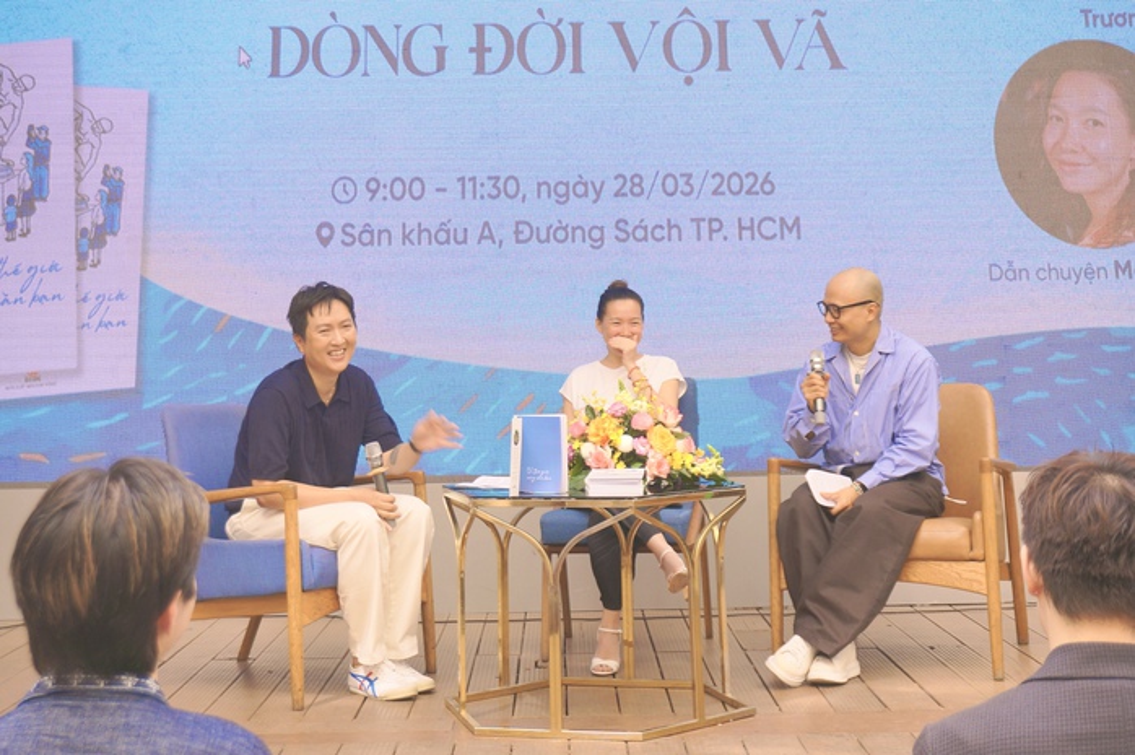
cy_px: 378
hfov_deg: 36.0
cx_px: 568
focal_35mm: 56
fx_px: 1748
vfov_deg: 24.4
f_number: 5.6
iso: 125
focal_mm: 37
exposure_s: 1/60
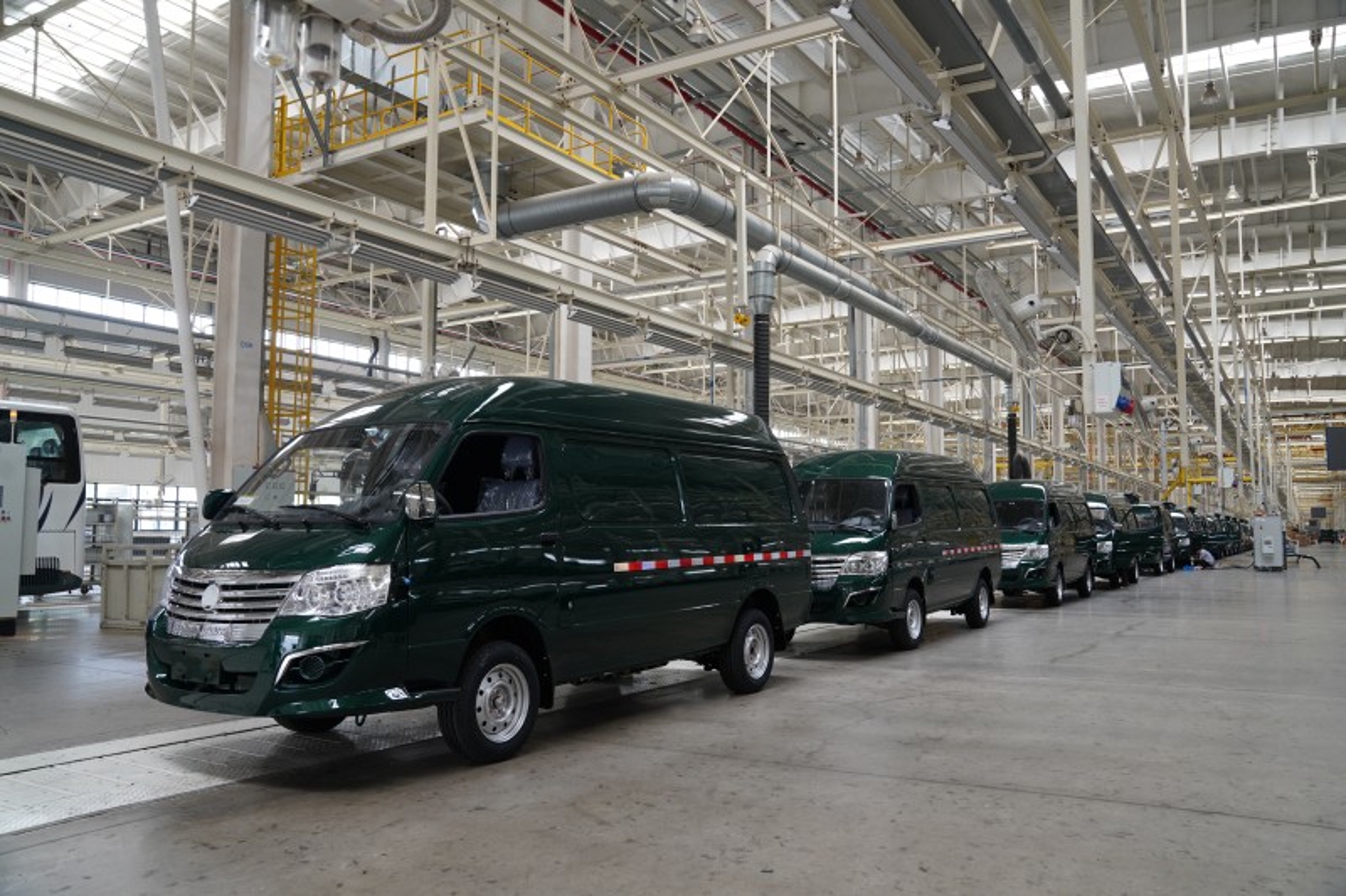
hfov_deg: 65.5
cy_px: 448
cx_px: 673
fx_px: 1047
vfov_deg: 46.4
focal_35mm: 28
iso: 640
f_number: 5.6
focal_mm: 28
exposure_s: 1/40
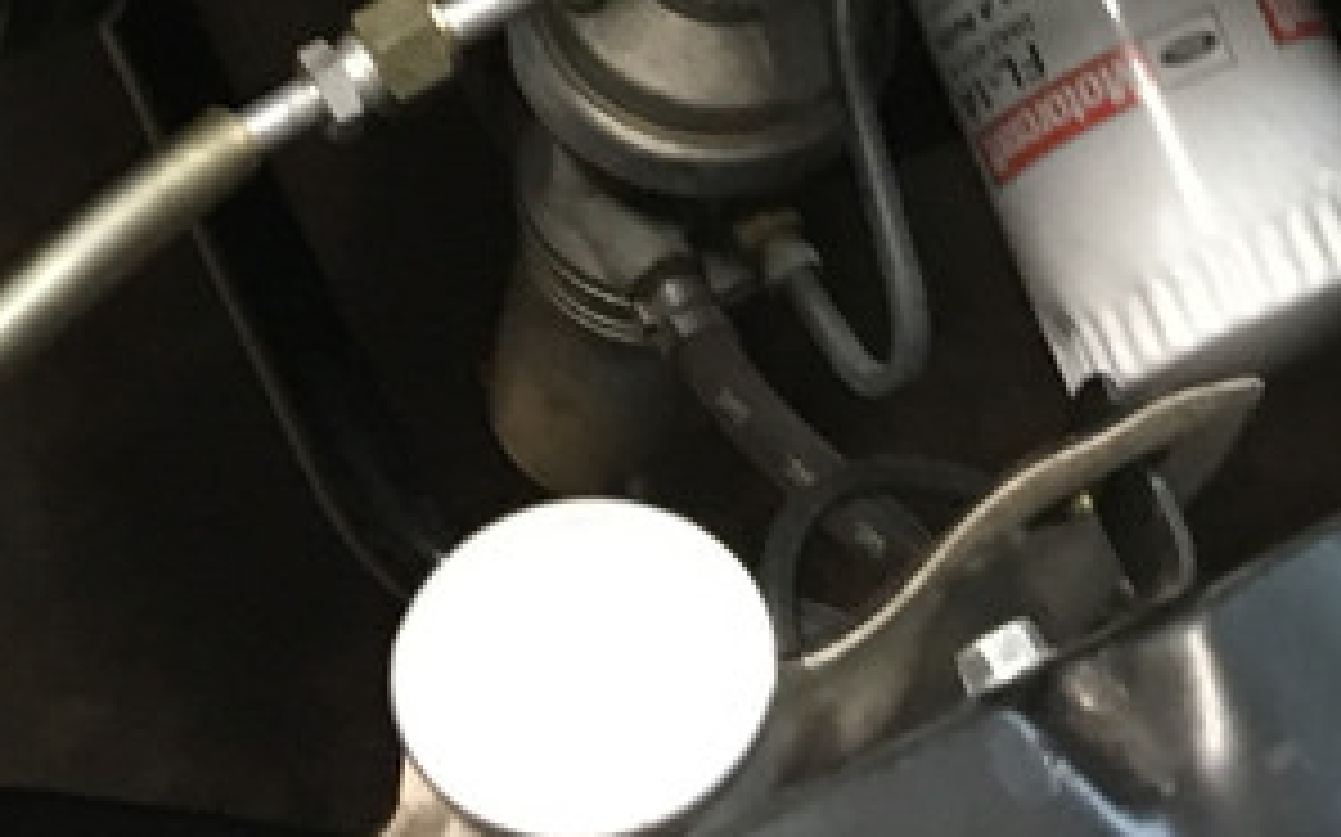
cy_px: -878
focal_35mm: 110
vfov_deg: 10.8
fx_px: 4019
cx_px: 1118
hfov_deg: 18.7
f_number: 2.2
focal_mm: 4.15
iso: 200
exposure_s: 1/24
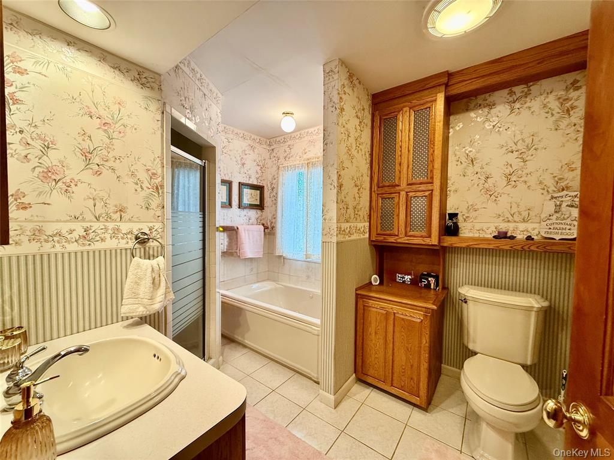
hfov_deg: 102.1
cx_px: 307
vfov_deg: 85.7
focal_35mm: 14
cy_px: 230
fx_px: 248
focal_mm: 2.22
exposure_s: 1/60
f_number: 2.2
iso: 200
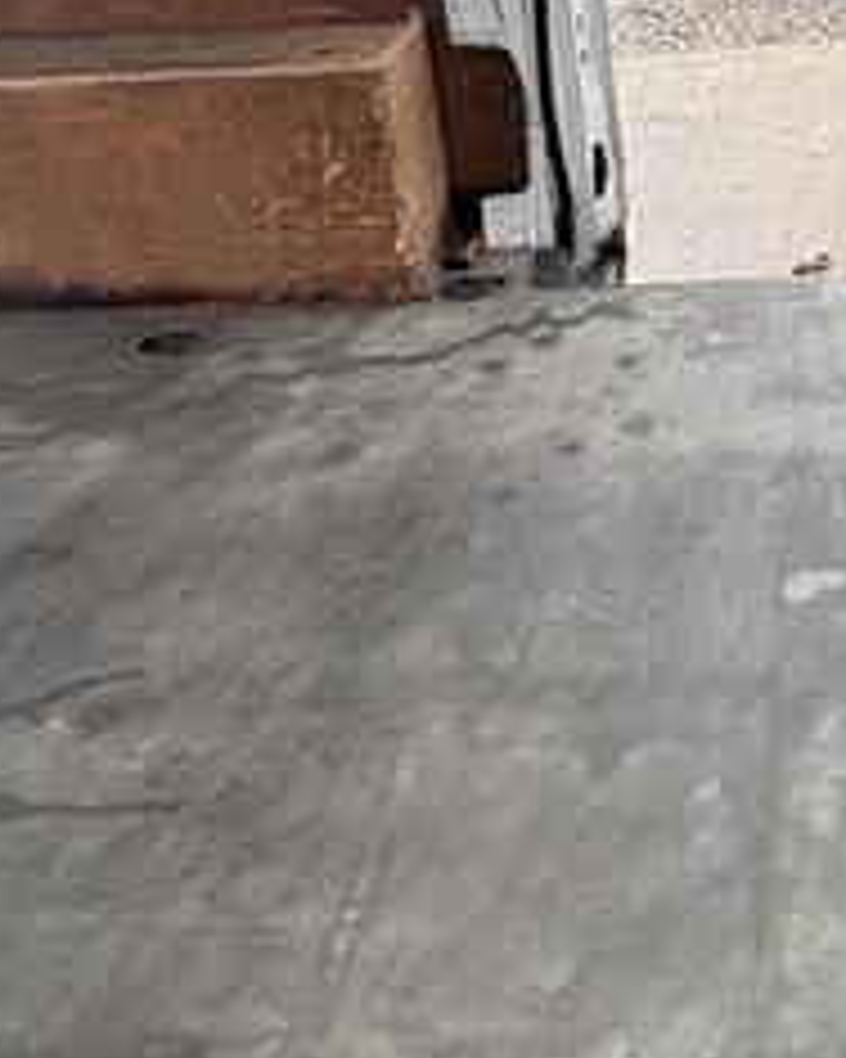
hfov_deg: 27.6
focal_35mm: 52
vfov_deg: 34.2
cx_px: 828
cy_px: 122
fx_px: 1627
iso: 40
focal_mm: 2.22
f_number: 2.2
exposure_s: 1/99
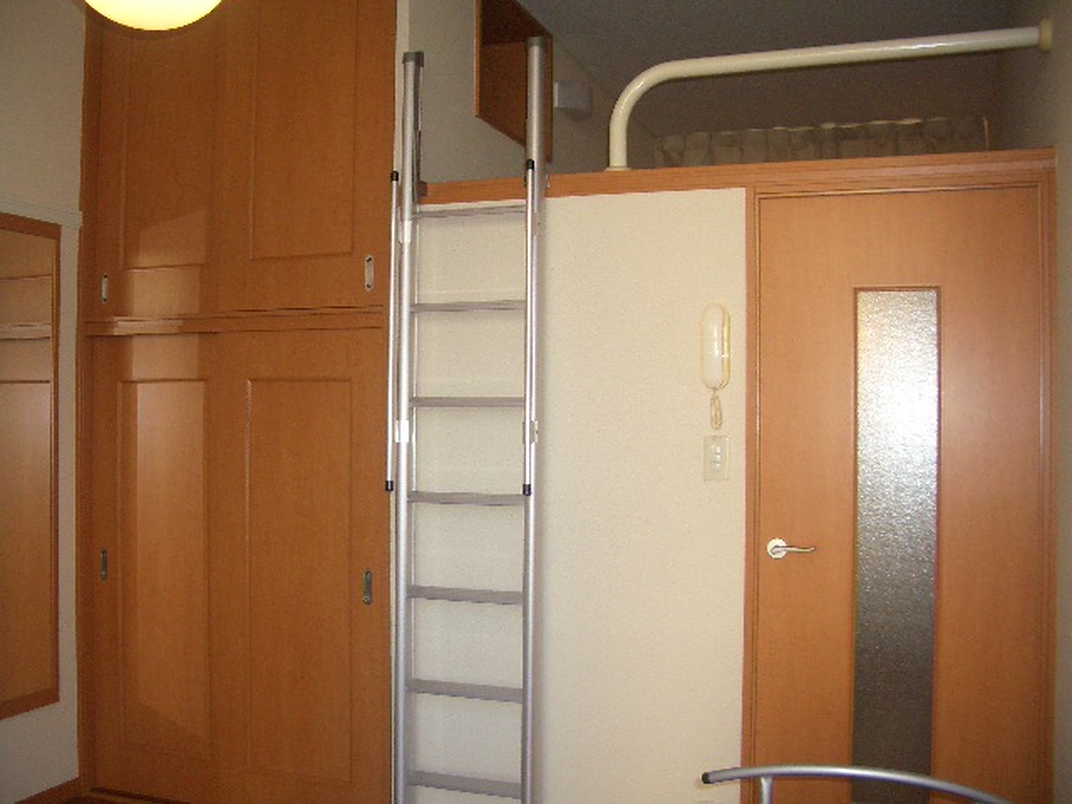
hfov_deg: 52.6
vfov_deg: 40.7
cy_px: 402
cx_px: 536
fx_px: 1084
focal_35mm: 35
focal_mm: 5.8
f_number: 2.6
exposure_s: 1/80
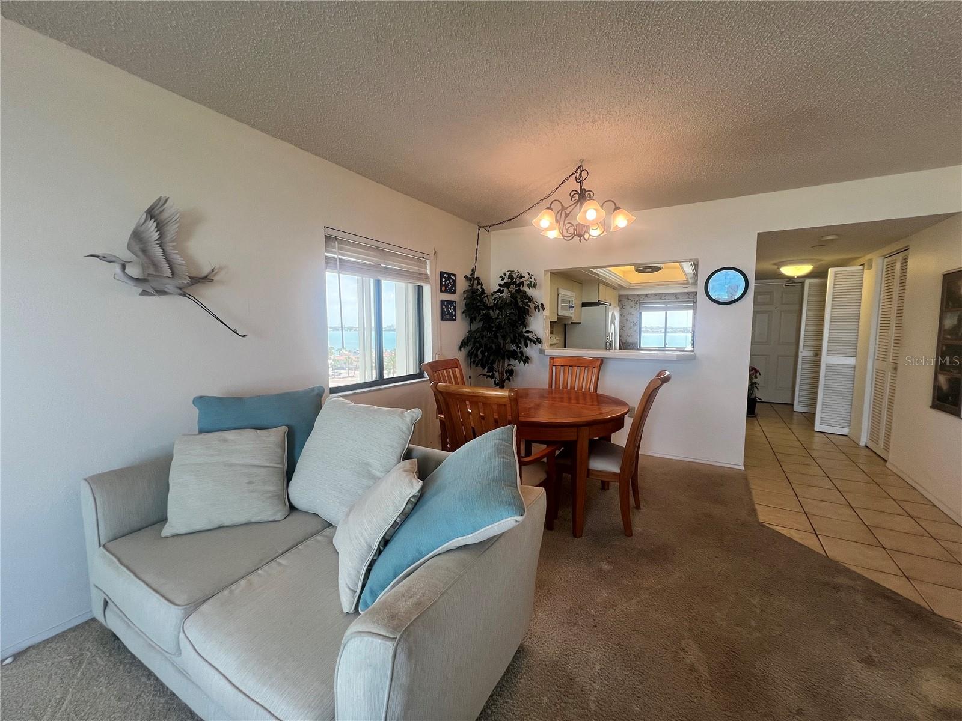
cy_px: 360
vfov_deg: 89.9
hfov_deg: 106.2
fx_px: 361
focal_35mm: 13
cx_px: 481
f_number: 1.8
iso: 64
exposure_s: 1/120
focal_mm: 1.57
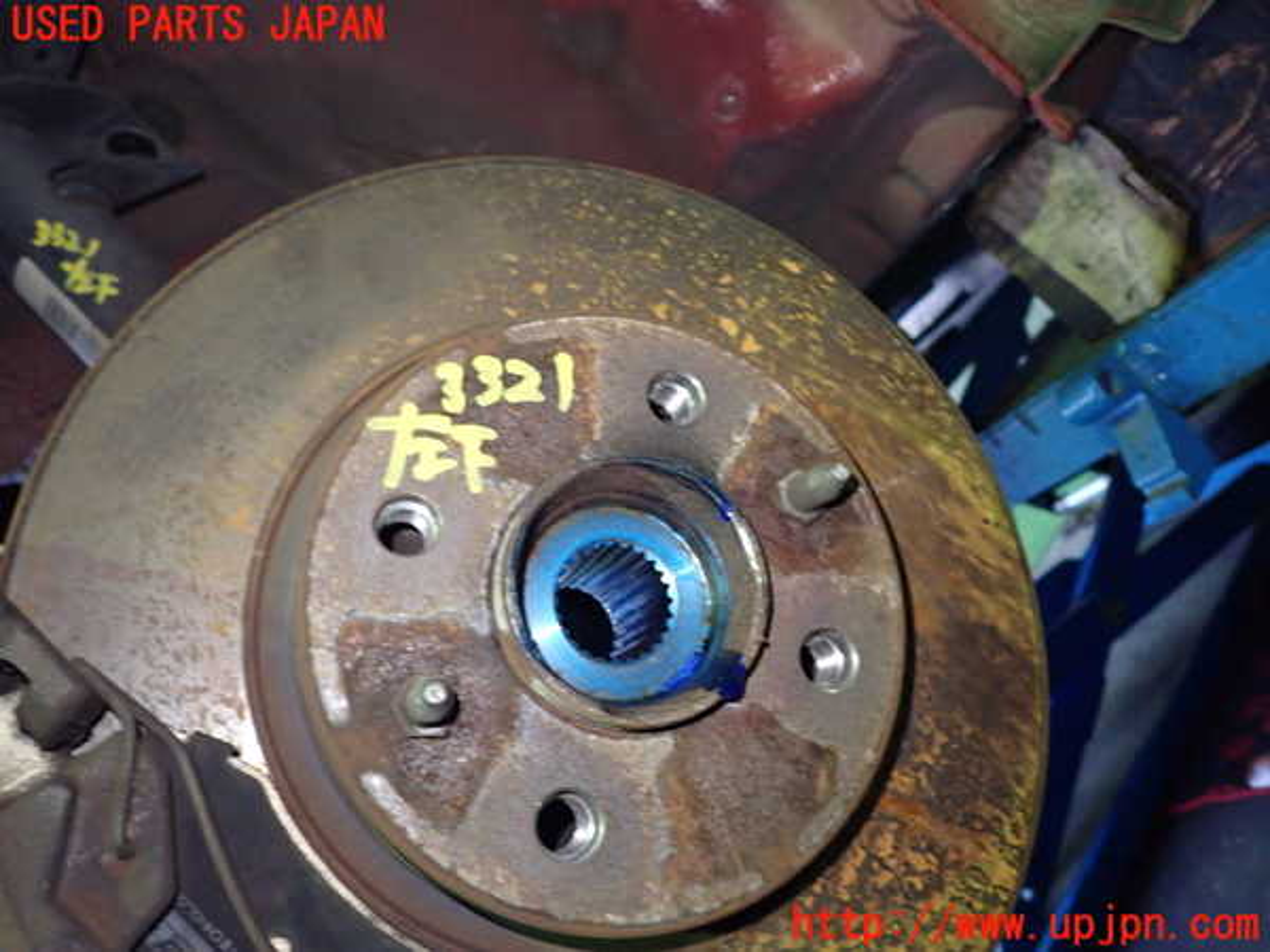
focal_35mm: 28
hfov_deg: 63.4
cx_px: 635
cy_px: 476
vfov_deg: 49.7
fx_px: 1027
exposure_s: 1/30
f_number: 2.2
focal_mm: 5.05
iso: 800
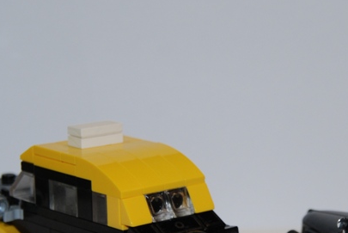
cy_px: 181
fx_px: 1577
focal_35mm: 163
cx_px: 271
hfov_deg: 12.5
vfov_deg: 8.4
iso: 400
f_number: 5.3
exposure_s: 1/60
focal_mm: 55
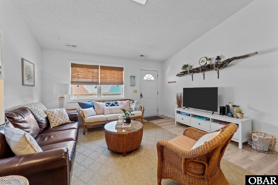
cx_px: 139
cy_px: 92
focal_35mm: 14
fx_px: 108
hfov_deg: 104.3
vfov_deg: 81.2
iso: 100
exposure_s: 1/2.5
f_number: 8
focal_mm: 14
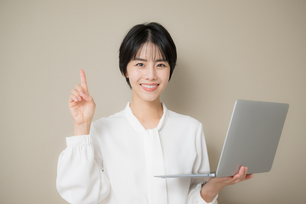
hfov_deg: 28.8
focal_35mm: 70
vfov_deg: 19.5
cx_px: 153
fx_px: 595
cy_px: 102
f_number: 2.8
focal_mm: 70
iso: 1250
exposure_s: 1/250
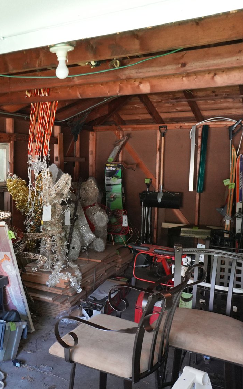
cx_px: 10
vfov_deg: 52.7
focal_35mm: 37
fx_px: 392
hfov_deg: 32.2
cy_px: 195
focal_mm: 16
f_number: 4
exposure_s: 1/160
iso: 1600
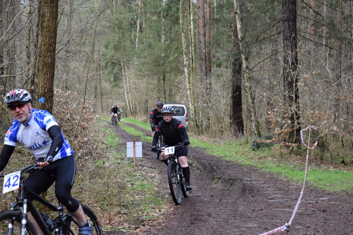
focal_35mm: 78
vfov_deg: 17.5
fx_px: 765
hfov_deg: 26.0
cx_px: 176
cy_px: 118
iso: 4000
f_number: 6.3
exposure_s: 1/1600
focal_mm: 52
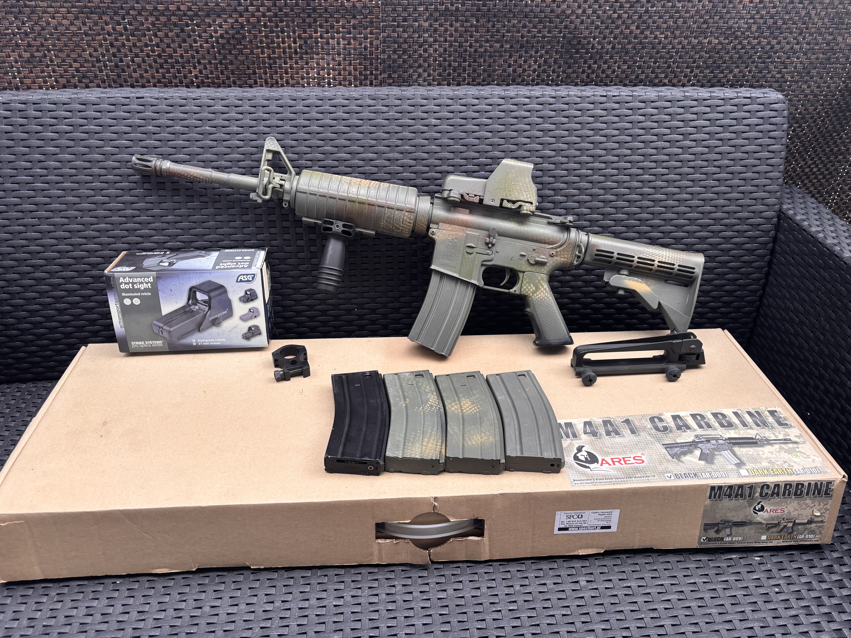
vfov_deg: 53.1
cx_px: 426
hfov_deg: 67.3
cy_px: 319
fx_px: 639
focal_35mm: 26
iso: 125
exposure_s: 1/112
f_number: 1.6
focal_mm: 5.96
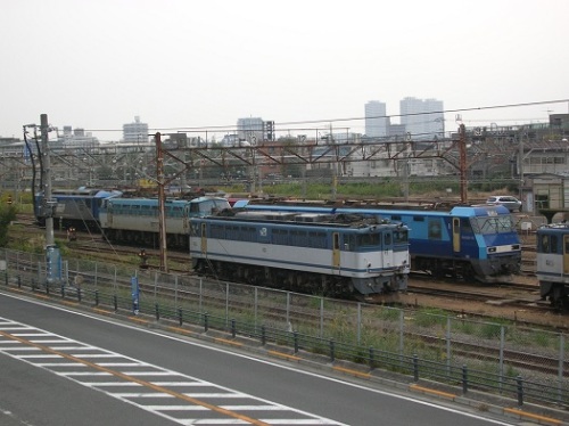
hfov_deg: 28.2
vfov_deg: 21.3
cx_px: 284
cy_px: 213
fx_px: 1133
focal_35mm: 69
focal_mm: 11.5
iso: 50
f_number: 3.9
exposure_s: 1/24.4
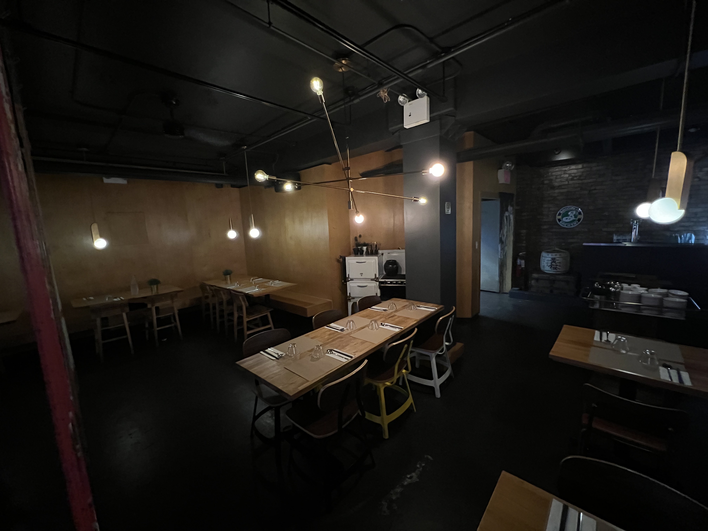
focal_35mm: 13
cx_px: 354
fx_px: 266
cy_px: 266
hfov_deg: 106.2
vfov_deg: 89.9
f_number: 1.8
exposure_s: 1/30
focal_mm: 1.57
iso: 1250
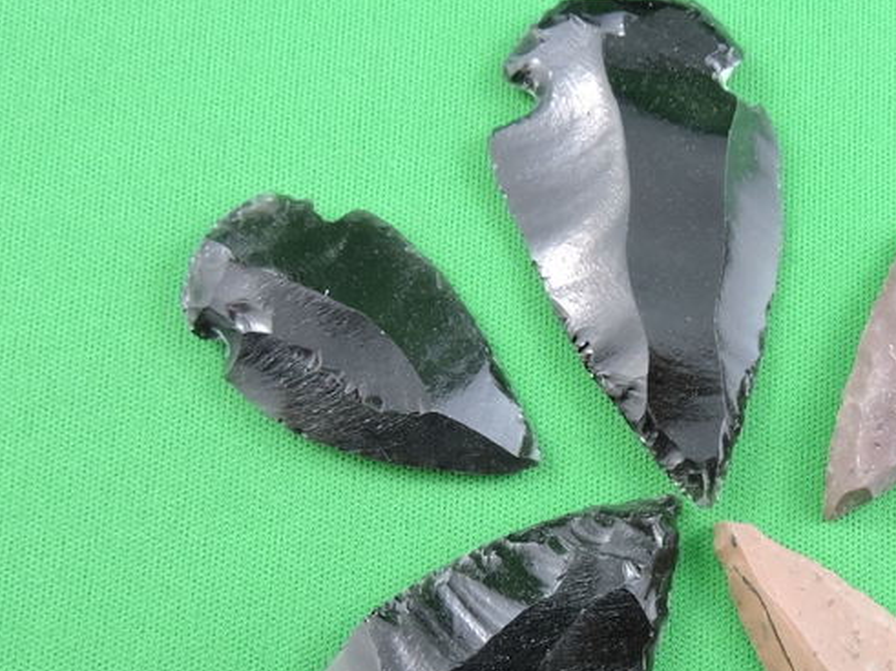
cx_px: 660
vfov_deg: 27.7
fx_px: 1346
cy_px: 480
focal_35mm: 52
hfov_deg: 36.1
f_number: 3.6
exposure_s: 1/80
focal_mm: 5.9
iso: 800
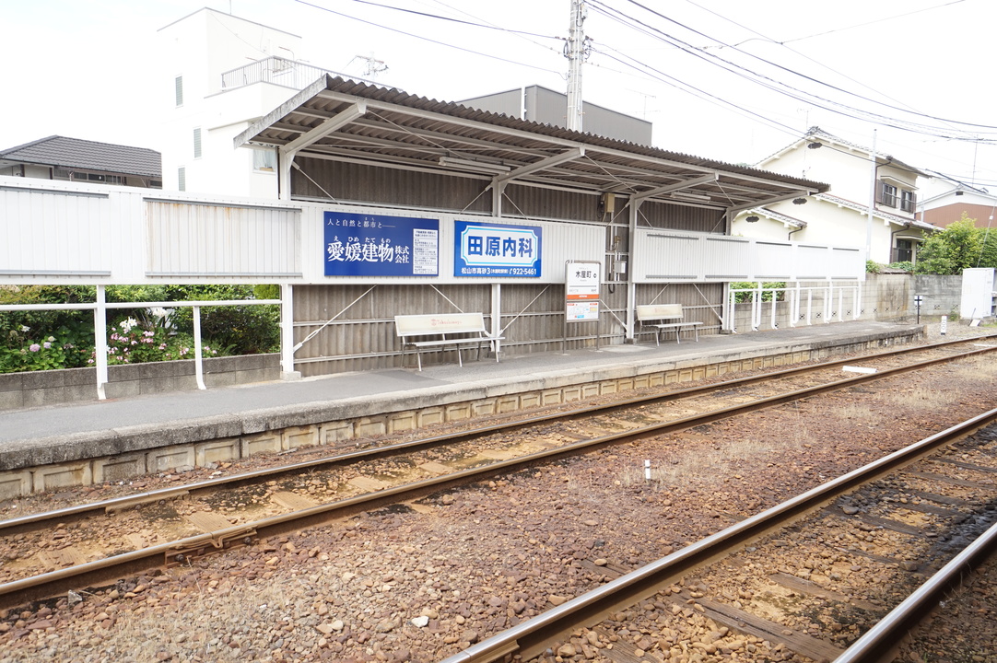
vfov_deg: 50.3
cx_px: 498
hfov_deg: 70.5
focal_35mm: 26
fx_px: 706
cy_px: 332
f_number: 5.6
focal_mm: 17
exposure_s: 1/80
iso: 100
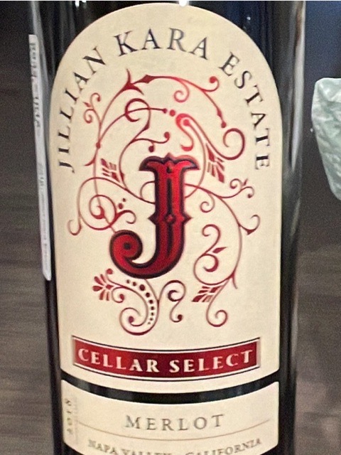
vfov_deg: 60.0
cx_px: 170
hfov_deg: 46.8
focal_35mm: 30
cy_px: 228
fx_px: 394
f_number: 2.4
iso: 250
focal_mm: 1.54
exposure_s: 1/60
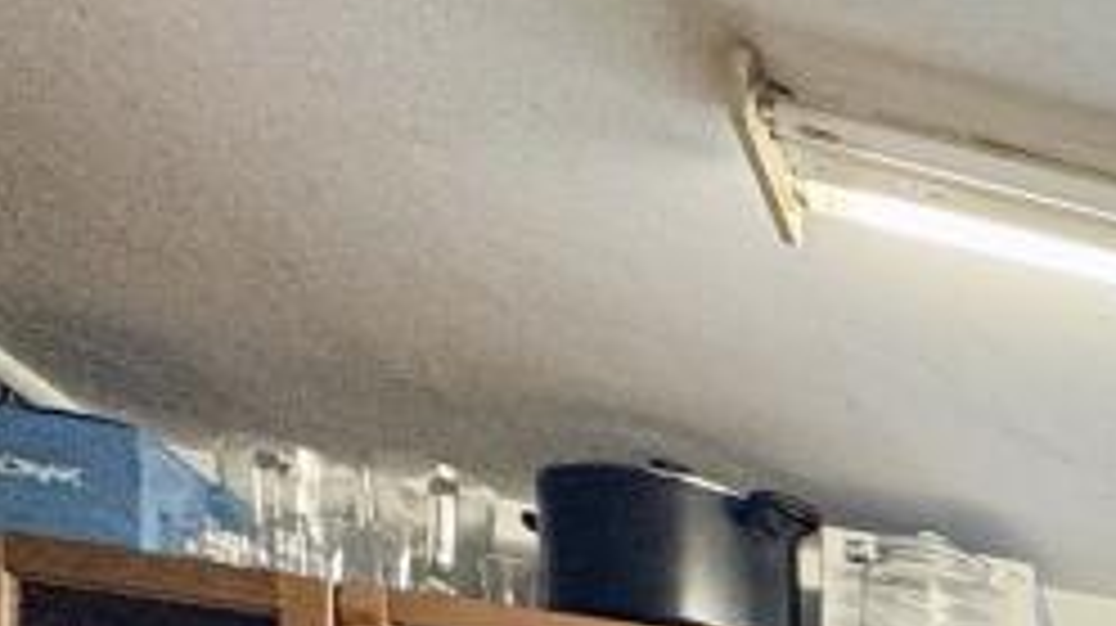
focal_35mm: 63
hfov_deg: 18.7
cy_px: 1437
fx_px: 1863
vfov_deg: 14.1
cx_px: 2286
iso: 125
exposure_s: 1/100
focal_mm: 2.22
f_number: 2.2
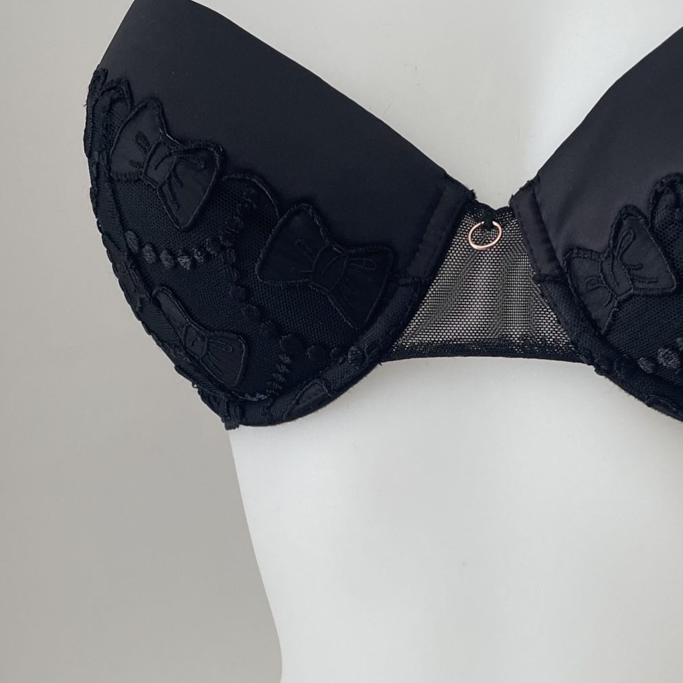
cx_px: 513
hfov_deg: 29.1
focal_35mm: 58
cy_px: 488
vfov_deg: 29.2
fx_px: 1295
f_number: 1.6
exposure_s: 1/121
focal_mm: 4.2
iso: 64
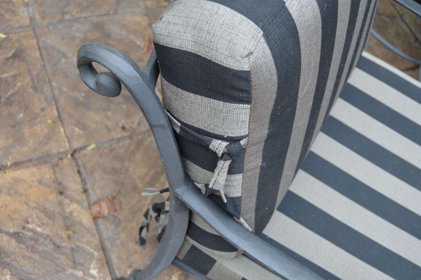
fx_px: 456
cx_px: 210
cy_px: 140
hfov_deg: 49.6
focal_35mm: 39
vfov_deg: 34.1
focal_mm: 26
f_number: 4.5
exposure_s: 1/80
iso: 400
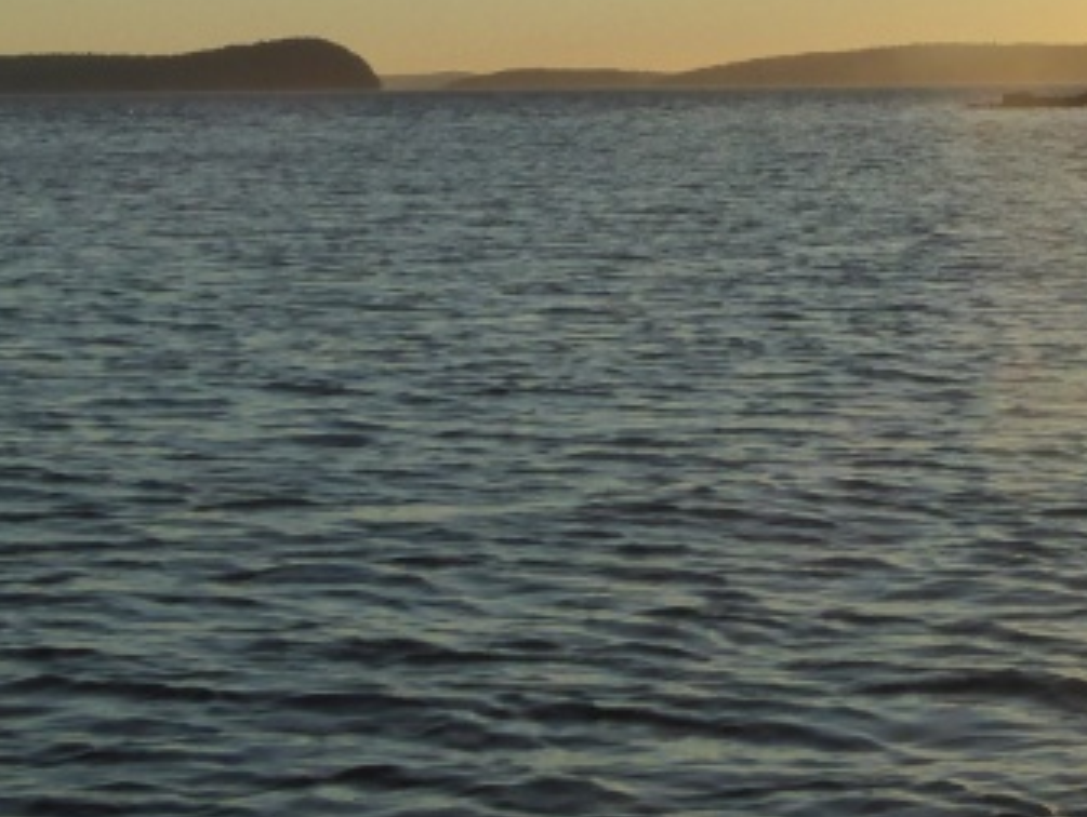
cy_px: 13
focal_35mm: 93
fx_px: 2923
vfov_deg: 15.6
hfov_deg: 20.6
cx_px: 977
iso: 200
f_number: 6.3
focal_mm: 6.7
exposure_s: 1/640
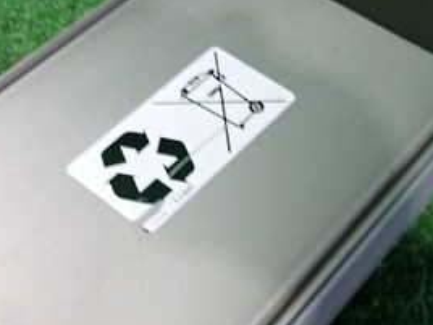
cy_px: 204
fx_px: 700
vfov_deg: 26.0
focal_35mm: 56
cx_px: 207
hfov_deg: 34.3
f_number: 2
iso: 320
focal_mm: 4.5
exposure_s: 1/30
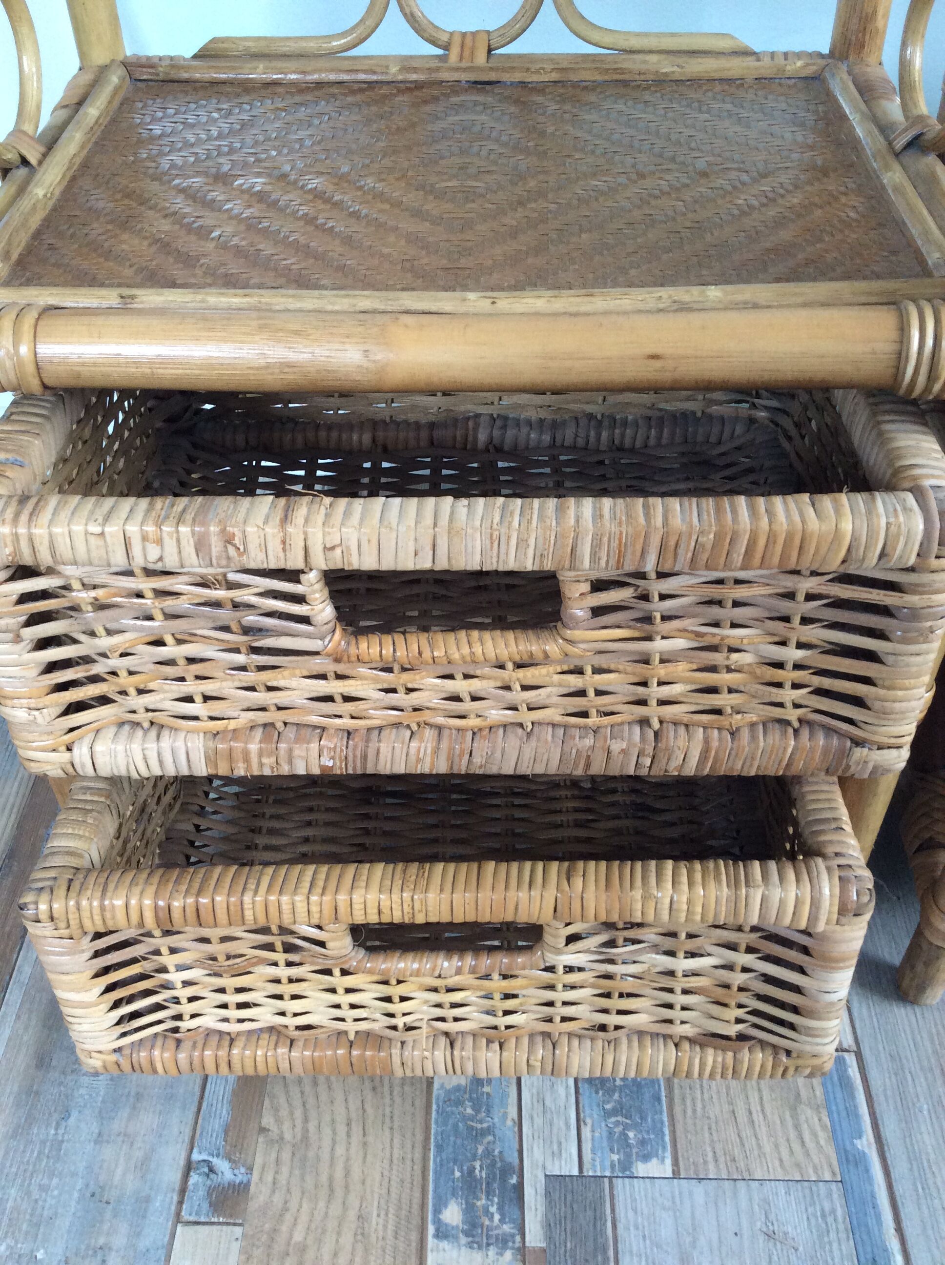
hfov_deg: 44.1
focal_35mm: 32
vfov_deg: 56.9
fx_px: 1168
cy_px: 632
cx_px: 472
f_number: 2.4
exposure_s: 1/25
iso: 125
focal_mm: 3.3
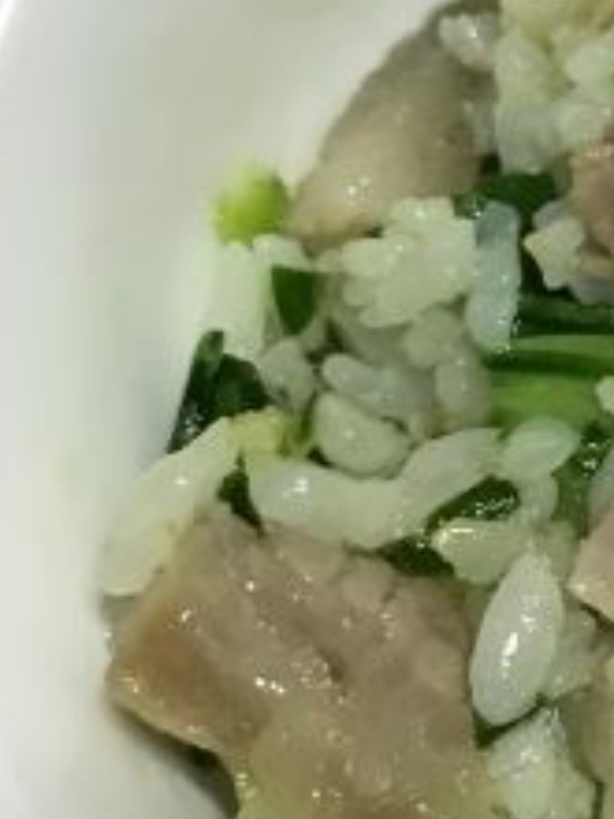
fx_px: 2105
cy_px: 238
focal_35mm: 89
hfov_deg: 15.3
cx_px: 932
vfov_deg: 21.9
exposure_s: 1/17
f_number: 1.8
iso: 50
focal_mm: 3.99
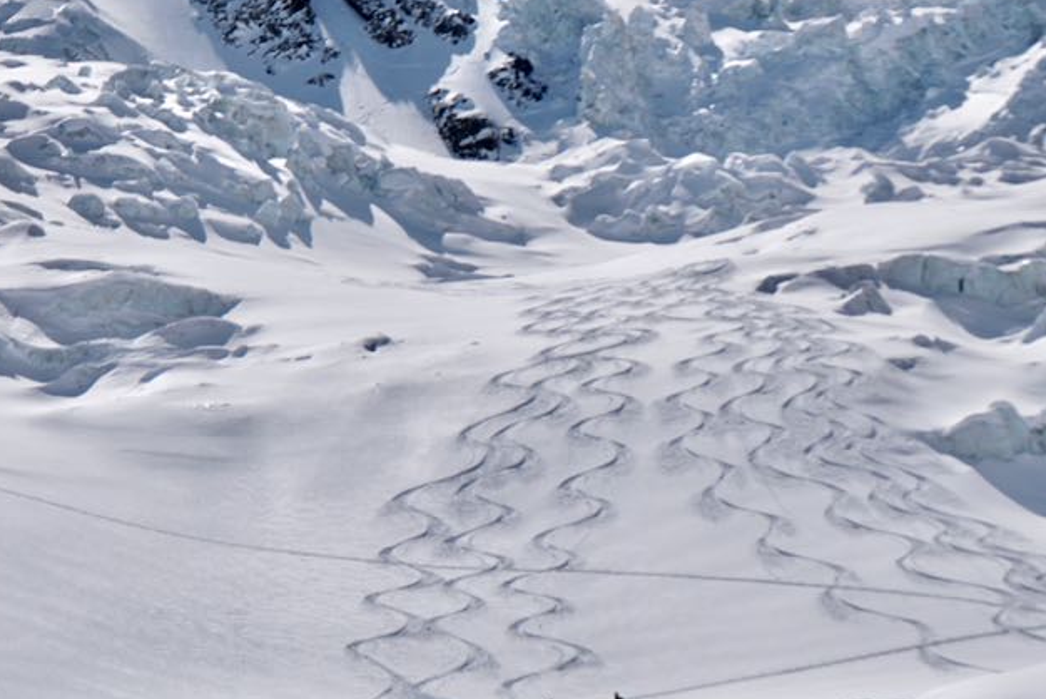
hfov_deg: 11.0
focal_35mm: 187
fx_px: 5436
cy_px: 487
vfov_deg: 7.3
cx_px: 575
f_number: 11
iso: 100
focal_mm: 78
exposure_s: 1/500
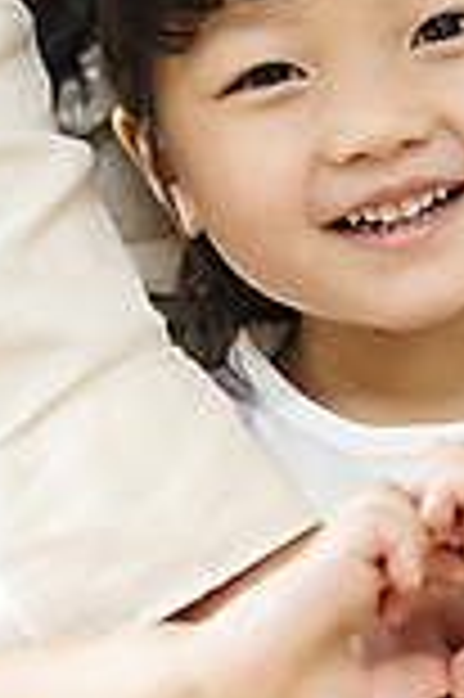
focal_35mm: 142
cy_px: 239
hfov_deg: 9.6
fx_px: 2751
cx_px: 363
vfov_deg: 14.4
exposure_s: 1/80
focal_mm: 55
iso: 250
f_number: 2.8
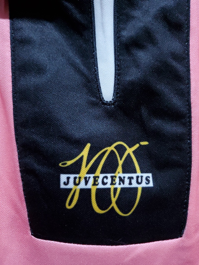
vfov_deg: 67.3
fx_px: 199
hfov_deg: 53.1
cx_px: 100
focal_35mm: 26
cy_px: 132
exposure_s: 1/30
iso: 250
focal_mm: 4.3
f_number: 1.5
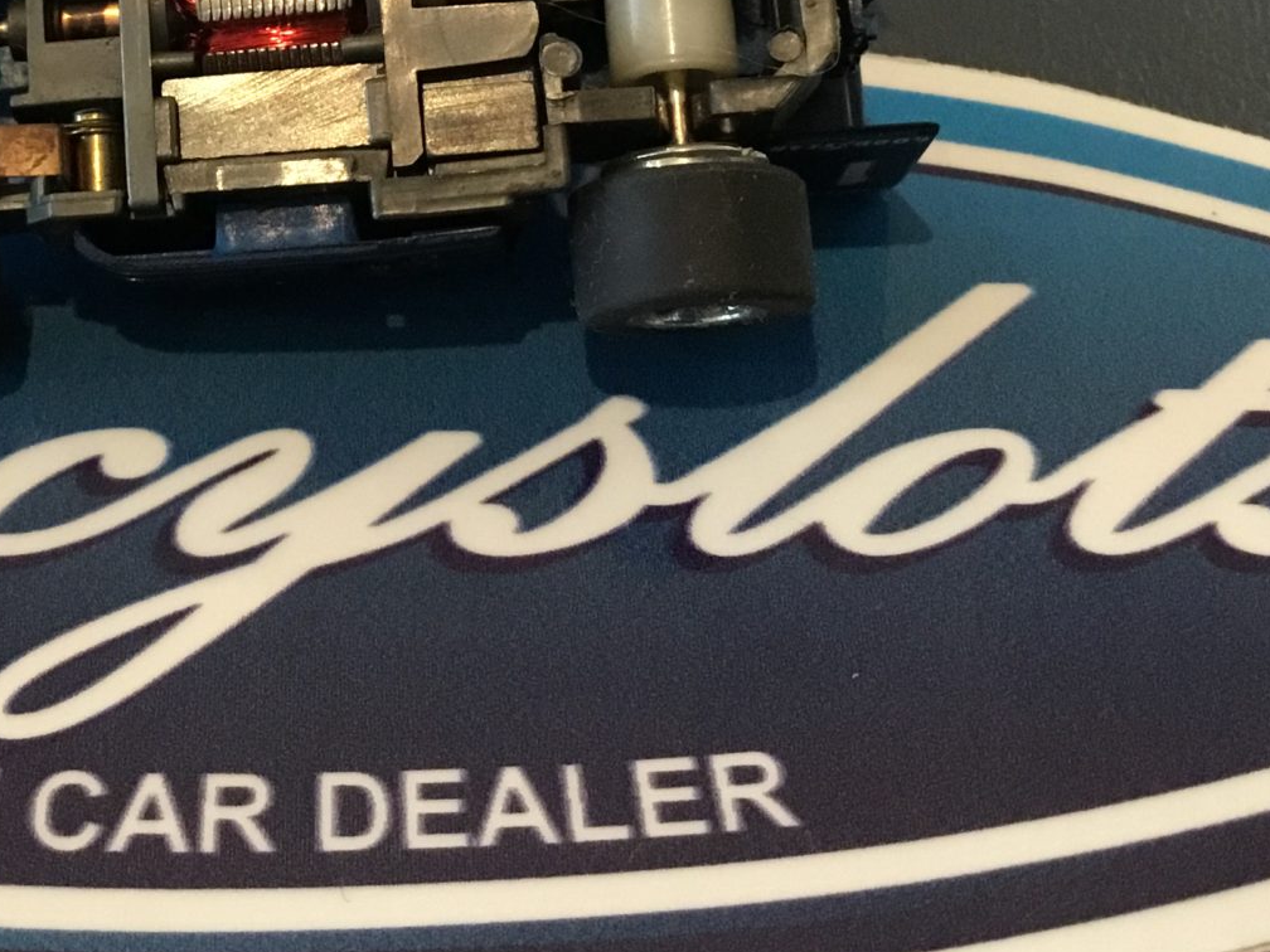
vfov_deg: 22.8
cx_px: 286
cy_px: 144
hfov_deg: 30.1
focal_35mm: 63
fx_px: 2311
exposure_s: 1/15
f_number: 2.4
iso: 200
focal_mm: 3.3
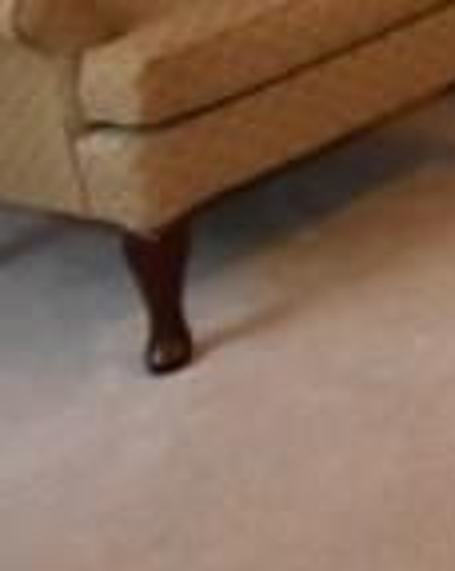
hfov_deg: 9.1
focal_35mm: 101
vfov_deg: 14.5
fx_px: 1704
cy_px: -681
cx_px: 1628
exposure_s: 1/60
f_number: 4
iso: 800
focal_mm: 10
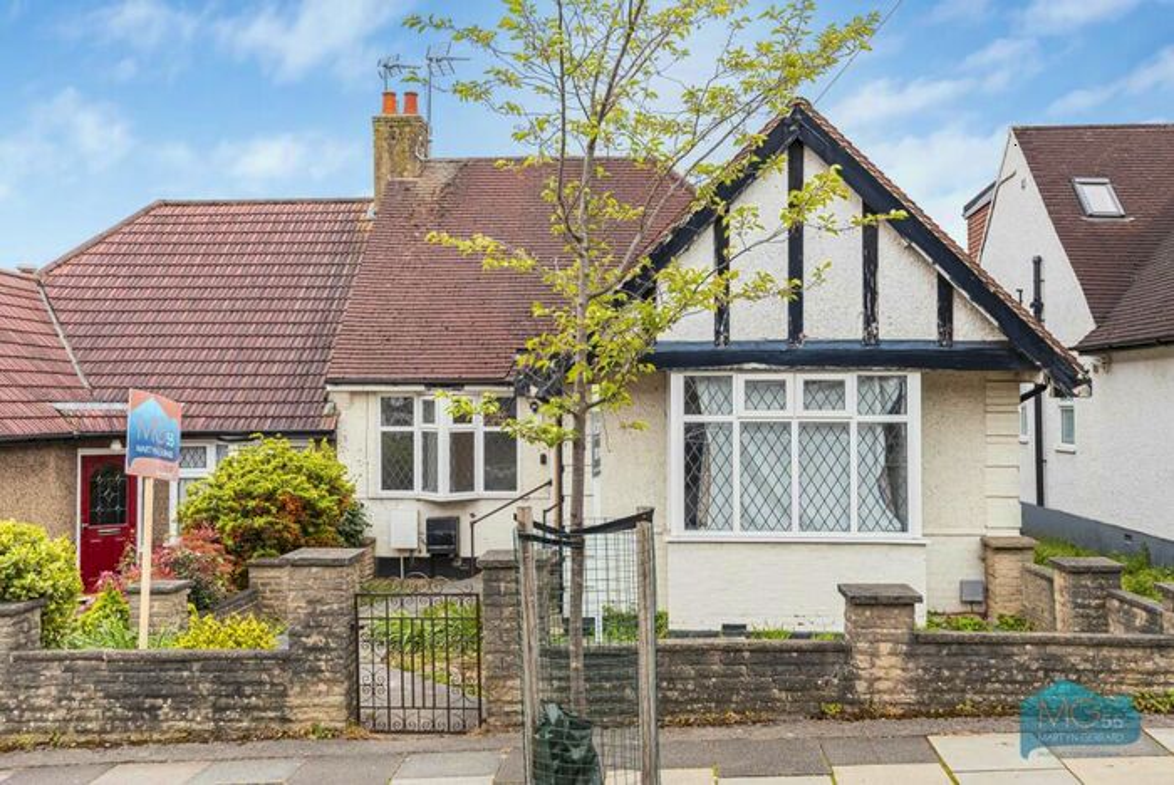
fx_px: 1142
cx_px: 587
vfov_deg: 37.9
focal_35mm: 35
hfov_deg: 54.4
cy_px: 392
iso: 800
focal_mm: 35
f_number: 7.1
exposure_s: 1/400
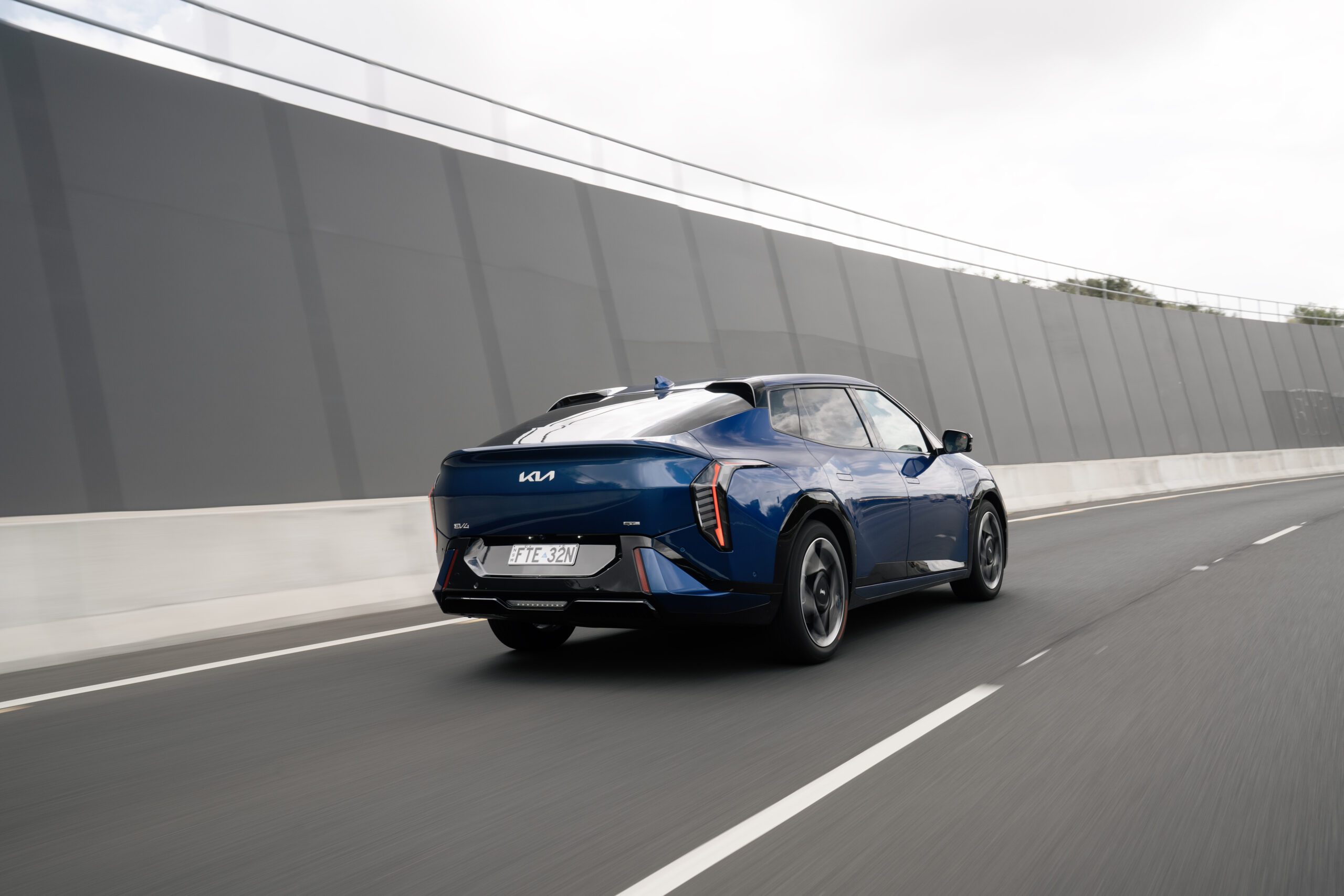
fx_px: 1232
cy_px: 448
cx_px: 672
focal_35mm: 33
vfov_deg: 40.0
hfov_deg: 57.2
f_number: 7.1
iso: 125
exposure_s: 1/60
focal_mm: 33
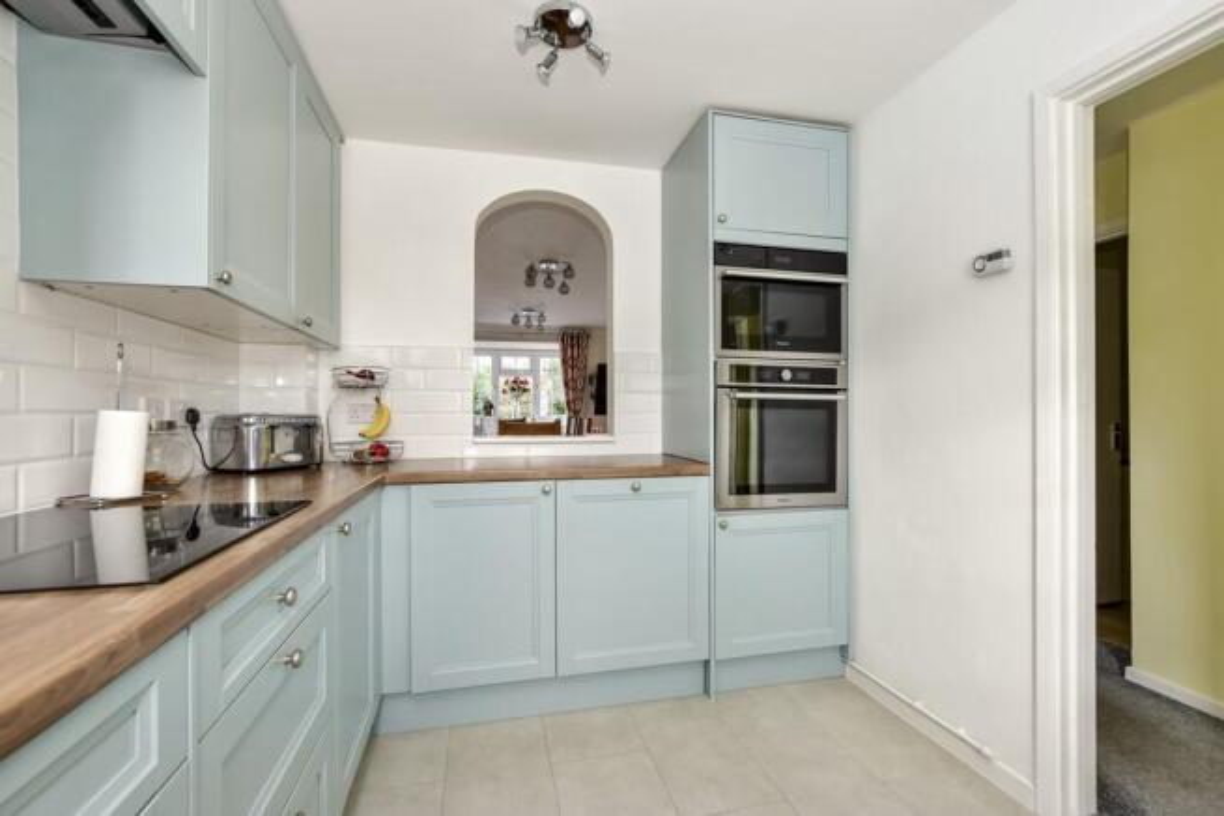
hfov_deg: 100.4
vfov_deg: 77.4
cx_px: 612
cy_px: 408
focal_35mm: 15
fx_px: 510
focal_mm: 10
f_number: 8
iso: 640
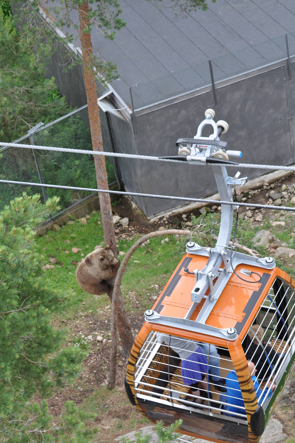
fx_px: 1294
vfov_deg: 19.5
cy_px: 222
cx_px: 148
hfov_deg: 13.0
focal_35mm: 105
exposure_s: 1/160
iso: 200
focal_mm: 70
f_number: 6.3
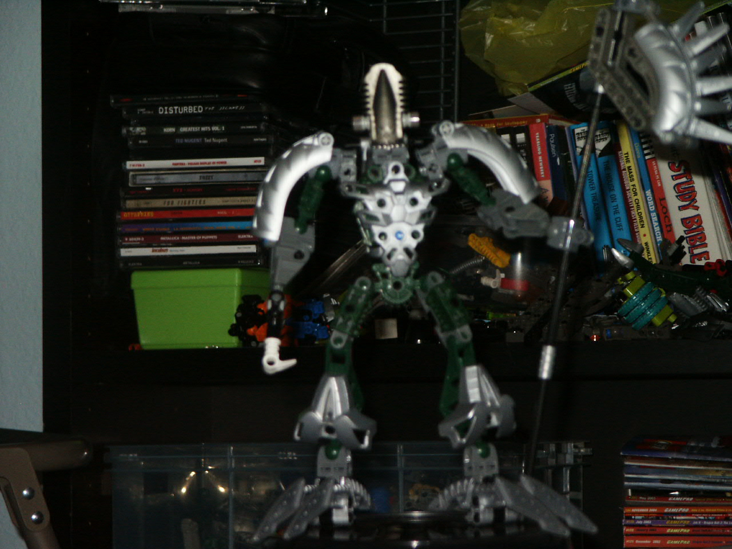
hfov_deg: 14.2
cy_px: 274
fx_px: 2939
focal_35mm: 139
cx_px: 366
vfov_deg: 10.7
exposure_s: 1/125
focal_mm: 28.23
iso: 200
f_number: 3.6
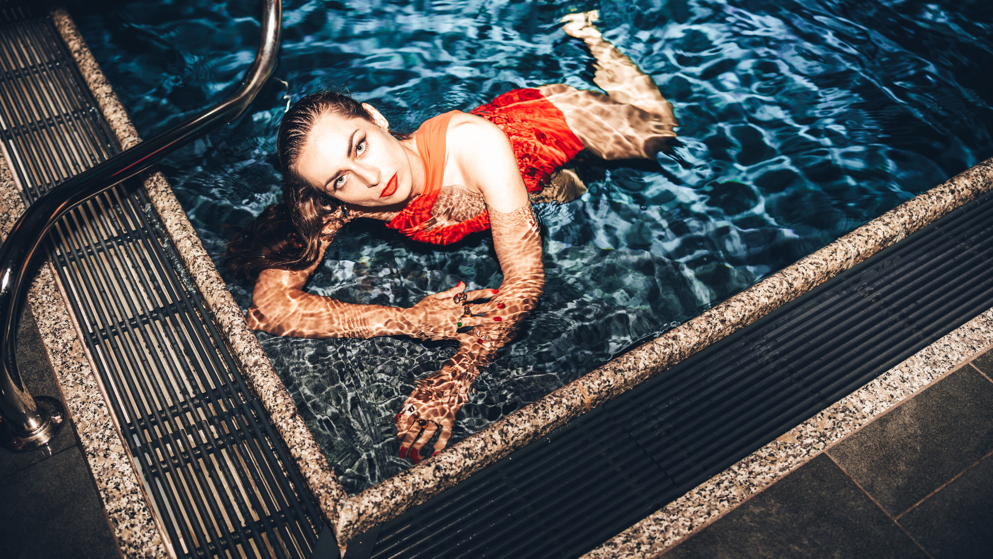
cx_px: 495
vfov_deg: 31.9
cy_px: 233
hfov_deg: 54.0
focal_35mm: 37
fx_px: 974
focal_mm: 35
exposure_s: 1/320
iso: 250
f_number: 2.5
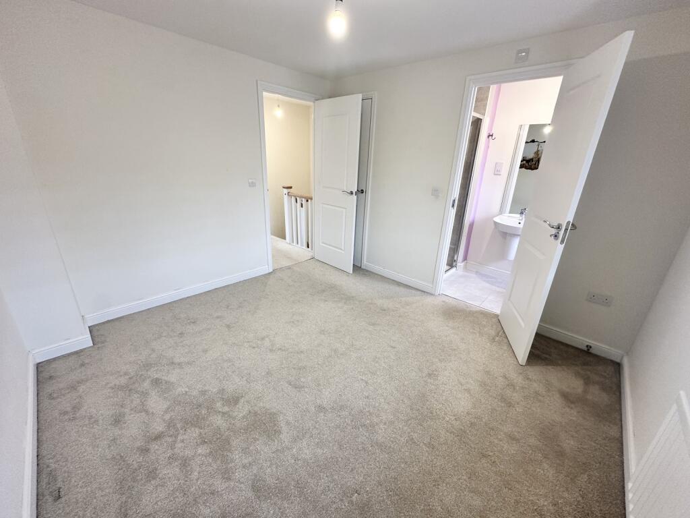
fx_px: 279
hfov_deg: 102.1
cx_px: 345
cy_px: 259
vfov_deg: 85.7
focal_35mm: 14
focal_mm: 2.22
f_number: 2.2
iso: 200
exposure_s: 1/100
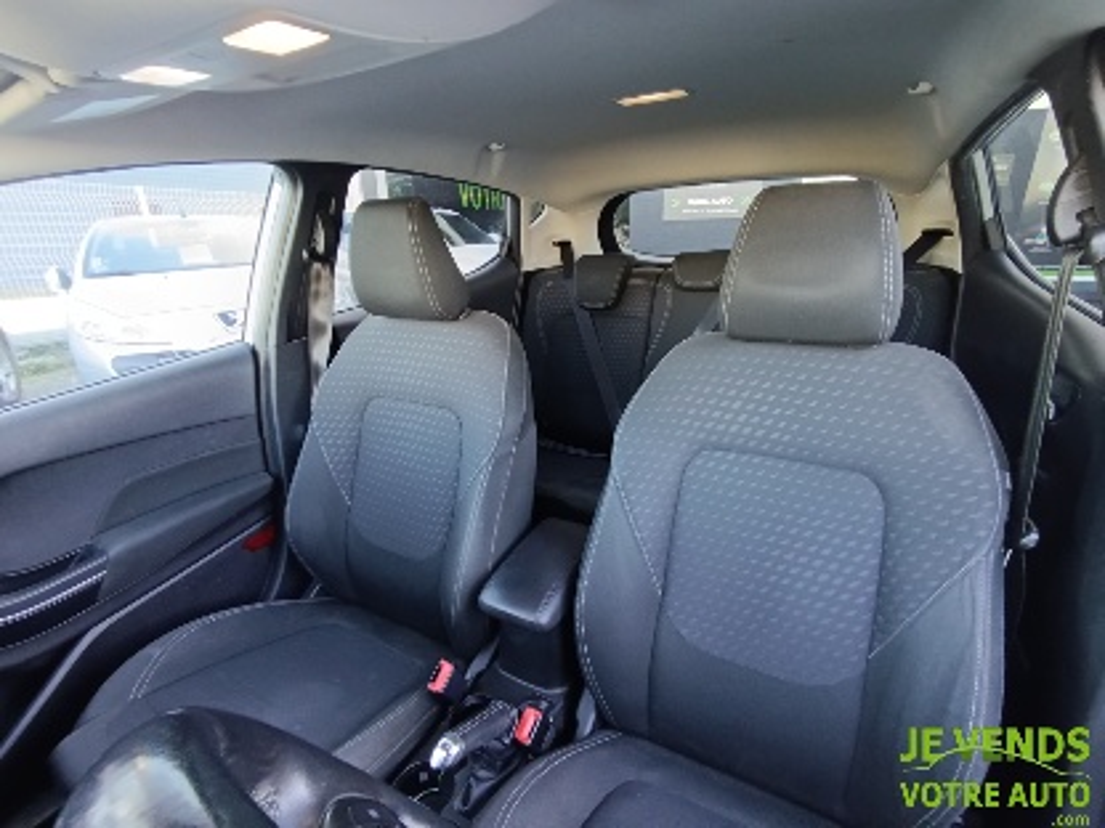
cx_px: 552
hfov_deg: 94.5
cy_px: 414
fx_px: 511
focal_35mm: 16
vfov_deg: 78.1
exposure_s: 1/50
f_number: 2.2
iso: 320
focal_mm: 1.65
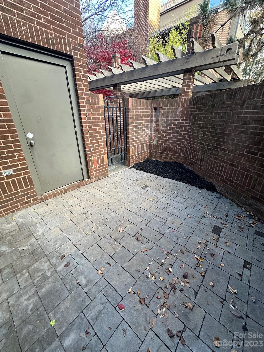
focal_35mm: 14
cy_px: 176
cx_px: 132
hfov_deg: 85.7
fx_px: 142
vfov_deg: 102.1
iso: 100
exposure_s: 1/120
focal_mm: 2.22
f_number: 2.2
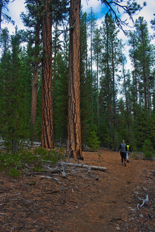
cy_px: 116
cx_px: 78
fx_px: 174
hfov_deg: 48.0
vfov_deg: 67.4
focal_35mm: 27
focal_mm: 18
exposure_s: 1/160
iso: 400
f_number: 9
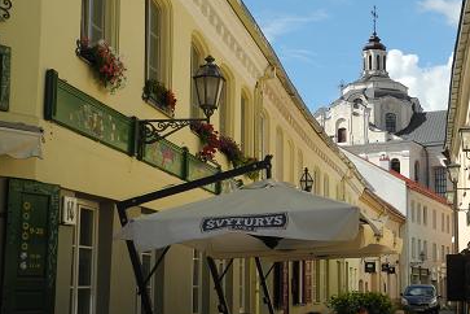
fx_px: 862
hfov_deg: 30.2
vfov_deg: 20.6
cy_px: 182
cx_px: 328
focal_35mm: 66
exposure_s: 1/1000
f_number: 4
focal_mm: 9.7
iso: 100
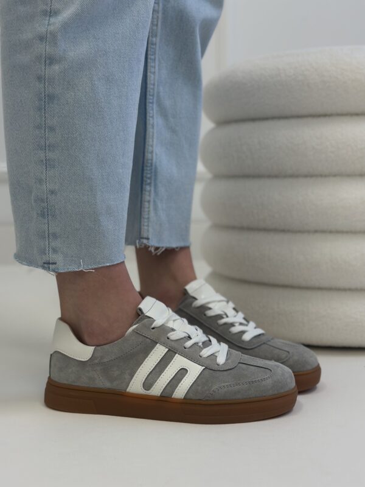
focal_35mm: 48
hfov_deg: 30.3
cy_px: 244
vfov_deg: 39.7
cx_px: 182
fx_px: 675
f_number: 1.78
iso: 80
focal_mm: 6.86
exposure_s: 1/100
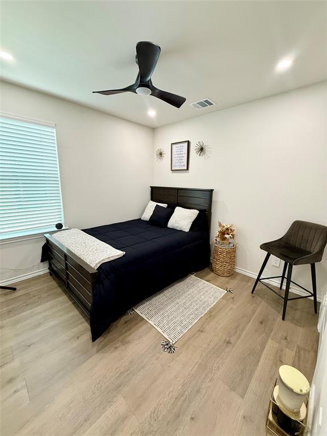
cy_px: 218
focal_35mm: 14
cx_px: 164
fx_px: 176
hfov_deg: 85.7
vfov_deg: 102.1
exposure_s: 1/60
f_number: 2.2
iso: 200
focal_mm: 2.22
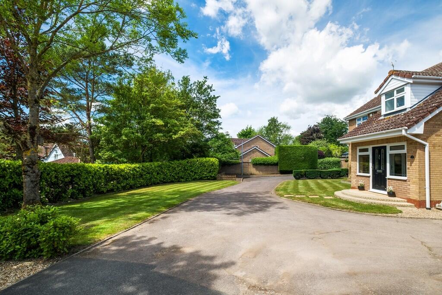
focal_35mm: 15
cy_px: 148
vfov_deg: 77.3
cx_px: 221
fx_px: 184
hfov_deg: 100.4
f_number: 9
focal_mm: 10
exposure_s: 1/1000
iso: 160
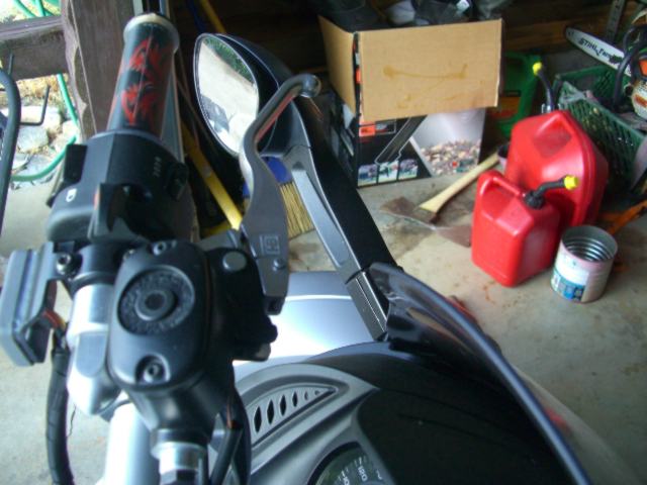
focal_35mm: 38
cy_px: 242
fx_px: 710
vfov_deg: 37.7
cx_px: 324
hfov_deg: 49.0
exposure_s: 1/100
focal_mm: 7.9
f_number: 2.8
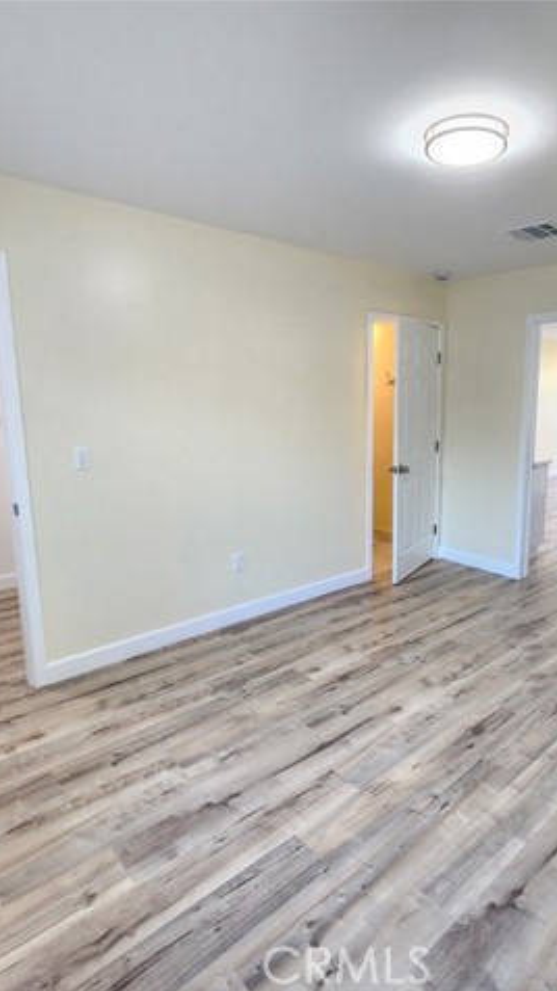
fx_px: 499
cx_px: 360
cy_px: 497
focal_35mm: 19
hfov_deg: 57.3
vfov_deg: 89.6
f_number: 2.2
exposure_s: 1/60
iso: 160
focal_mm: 2.2
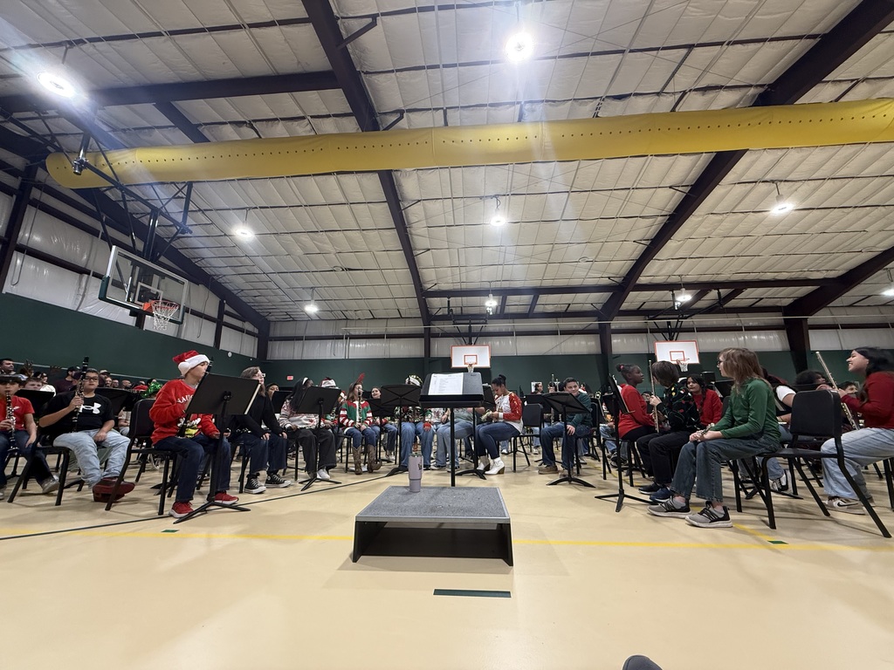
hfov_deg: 102.1
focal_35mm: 14
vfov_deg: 85.7
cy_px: 335
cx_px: 447
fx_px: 362
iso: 250
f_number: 2.2
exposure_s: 1/60
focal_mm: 2.22
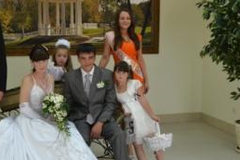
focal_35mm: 60
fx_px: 399
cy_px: 64
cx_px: 99
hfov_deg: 33.4
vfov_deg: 22.6
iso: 400
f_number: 4
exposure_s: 1/60
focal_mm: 23
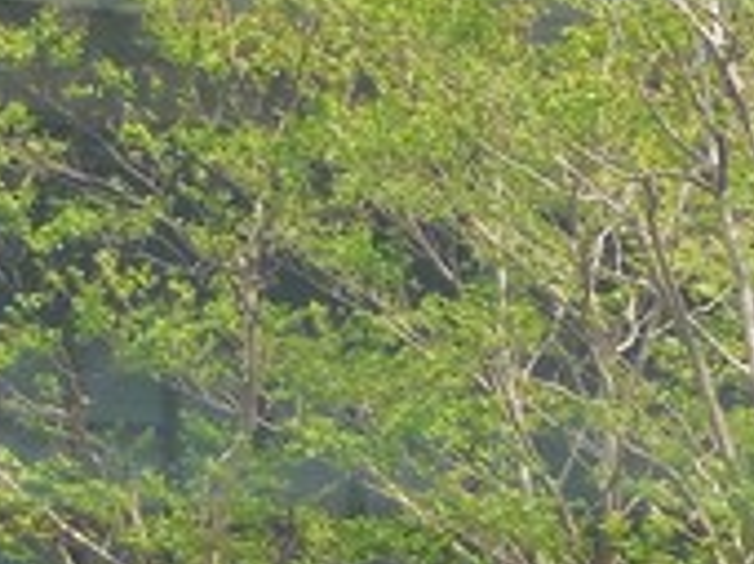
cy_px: 711
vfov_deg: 3.5
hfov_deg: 4.6
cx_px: -426
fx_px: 9309
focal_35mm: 428
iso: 125
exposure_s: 1/160
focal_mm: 12.6
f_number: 4.4
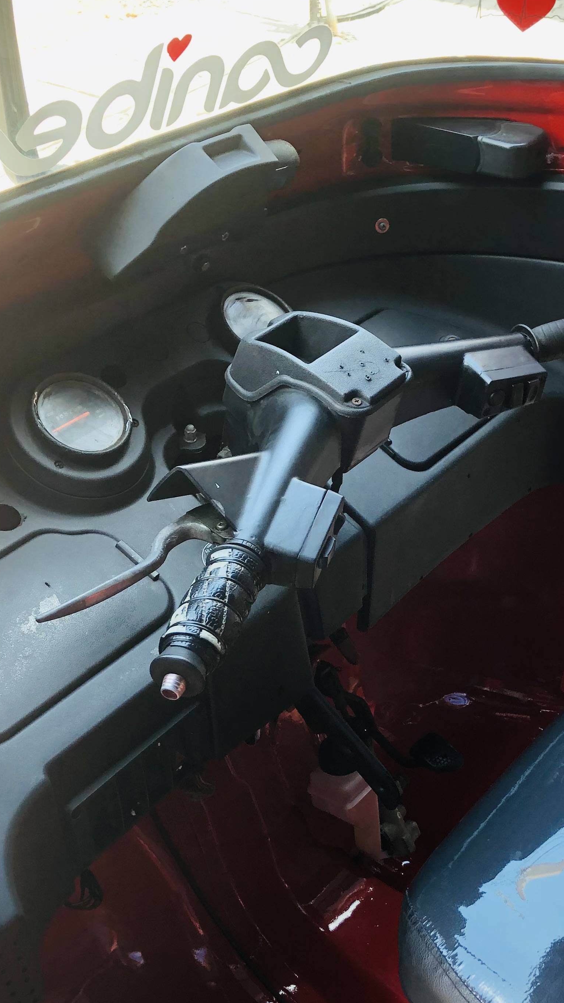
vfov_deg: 45.2
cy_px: 600
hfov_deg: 26.3
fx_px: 1197
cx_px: 409
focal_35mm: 45
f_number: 1.8
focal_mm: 4
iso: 40
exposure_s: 1/120
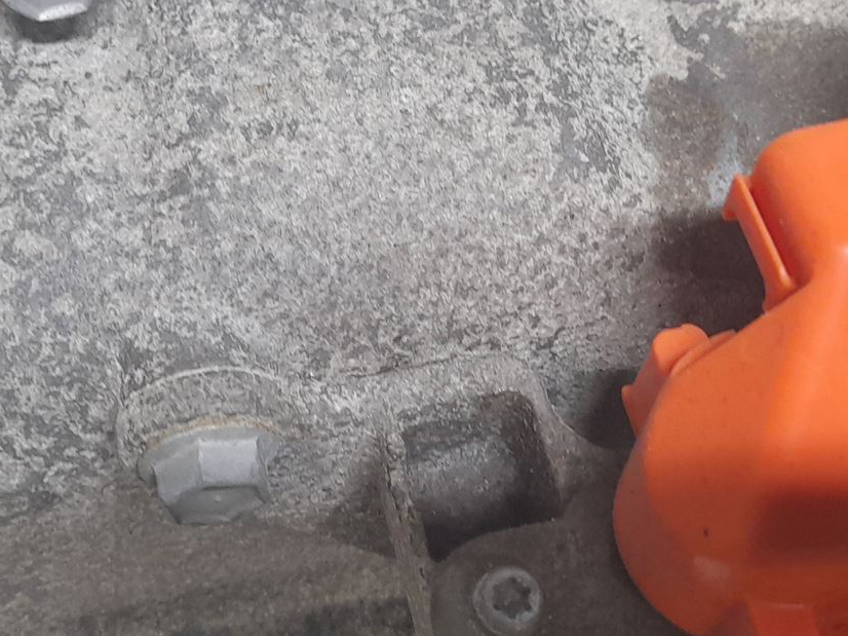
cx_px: 417
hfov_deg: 31.2
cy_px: 229
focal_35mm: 62
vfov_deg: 23.6
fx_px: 1518
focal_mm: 4.6
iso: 200
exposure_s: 1/50
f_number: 2
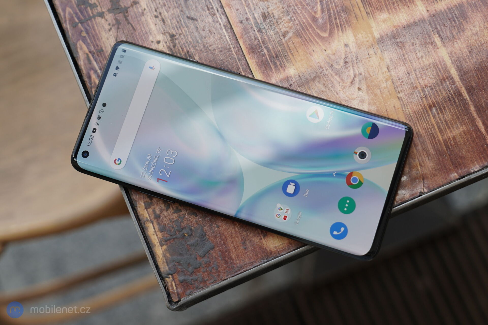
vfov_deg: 34.2
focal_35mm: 39
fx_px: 529
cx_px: 244
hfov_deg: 49.6
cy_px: 162
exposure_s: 1/160
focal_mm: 39
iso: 160
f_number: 4
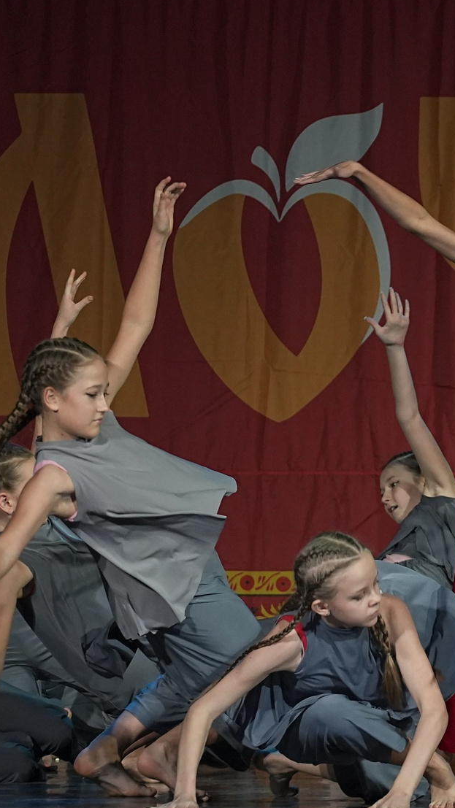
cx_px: 522
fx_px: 7011
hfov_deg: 3.7
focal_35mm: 327
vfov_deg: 6.6
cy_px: 232
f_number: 4
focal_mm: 135
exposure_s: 1/400
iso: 2000
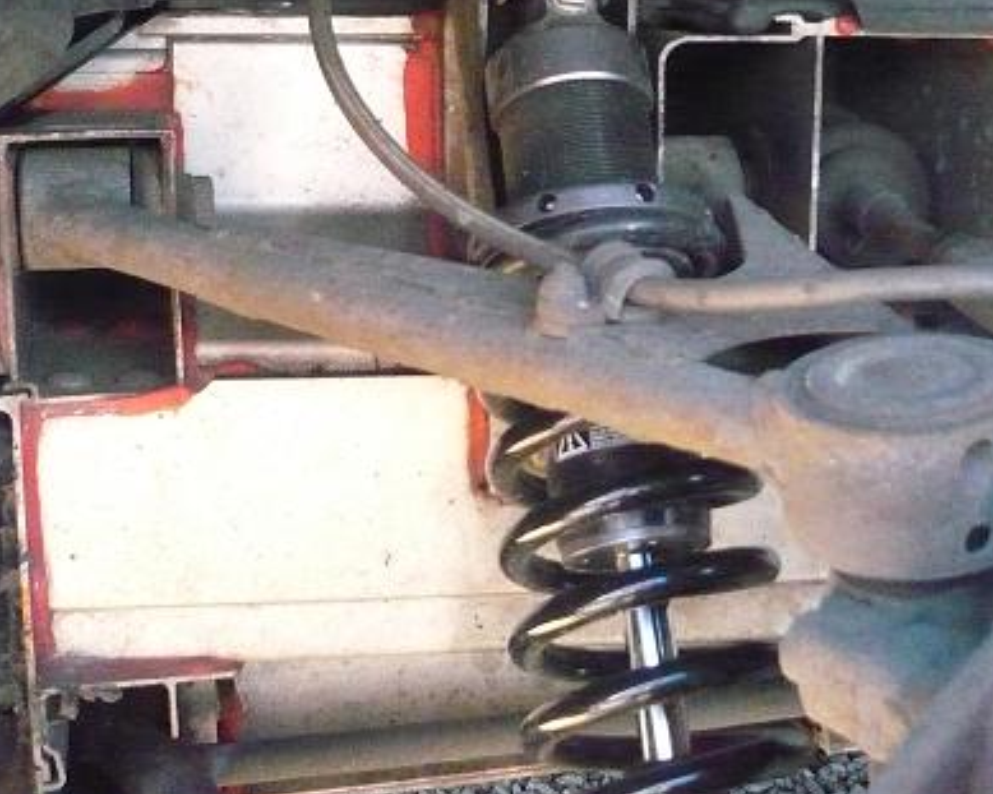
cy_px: 272
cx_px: 594
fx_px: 1587
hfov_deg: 34.6
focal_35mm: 54
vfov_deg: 27.9
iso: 1250
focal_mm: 5.8
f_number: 2.8
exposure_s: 1/320
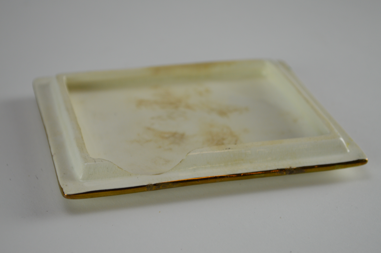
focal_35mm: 75
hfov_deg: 27.0
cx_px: 190
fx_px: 793
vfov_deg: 18.1
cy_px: 126
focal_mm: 50
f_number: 5.6
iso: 400
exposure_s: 1/100
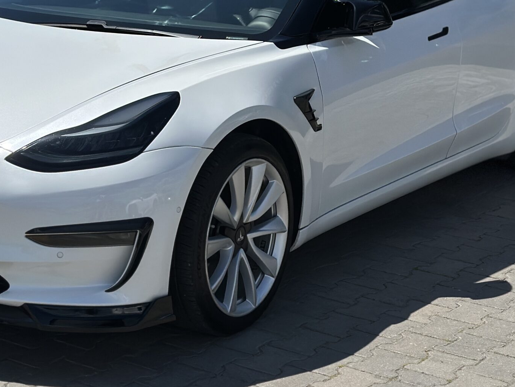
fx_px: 1339
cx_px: 186
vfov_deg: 16.3
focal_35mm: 90
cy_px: 90
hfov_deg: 21.7
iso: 100
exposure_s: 1/15873
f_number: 1.78
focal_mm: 6.86
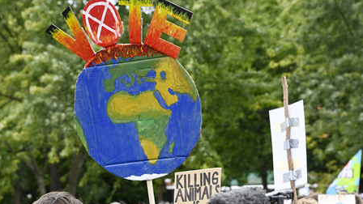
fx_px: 1925
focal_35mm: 200
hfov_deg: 10.8
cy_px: 108
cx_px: 181
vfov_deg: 6.1
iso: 1000
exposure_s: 1/250
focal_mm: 190
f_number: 10
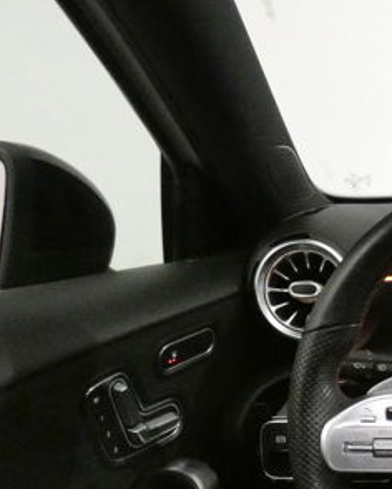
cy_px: 446
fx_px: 769
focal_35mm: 53
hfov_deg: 24.0
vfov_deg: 33.4
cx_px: 546
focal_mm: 3.6
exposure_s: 1/30
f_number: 2.8
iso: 1600
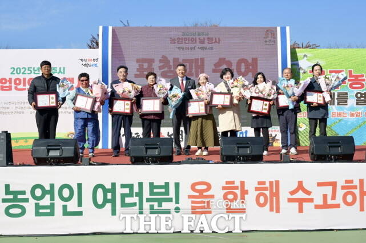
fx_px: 447
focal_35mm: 44
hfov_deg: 44.5
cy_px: 122
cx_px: 183
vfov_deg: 30.4
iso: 250
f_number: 7.1
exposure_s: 1/800
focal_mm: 44
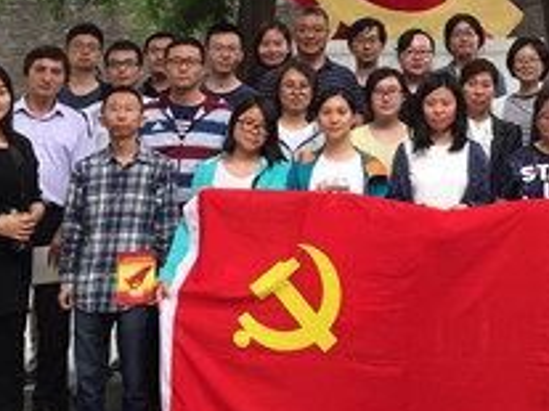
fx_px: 1110
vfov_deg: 20.5
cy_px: 30
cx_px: 467
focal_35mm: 70
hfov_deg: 27.1
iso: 50
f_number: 2.2
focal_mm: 4.15
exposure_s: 1/100
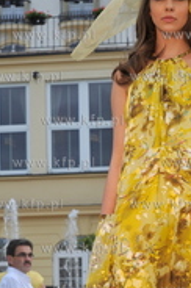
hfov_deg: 9.0
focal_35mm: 152
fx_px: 1214
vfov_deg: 13.4
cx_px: 182
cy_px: 246
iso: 400
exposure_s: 1/320
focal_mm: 70
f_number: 9
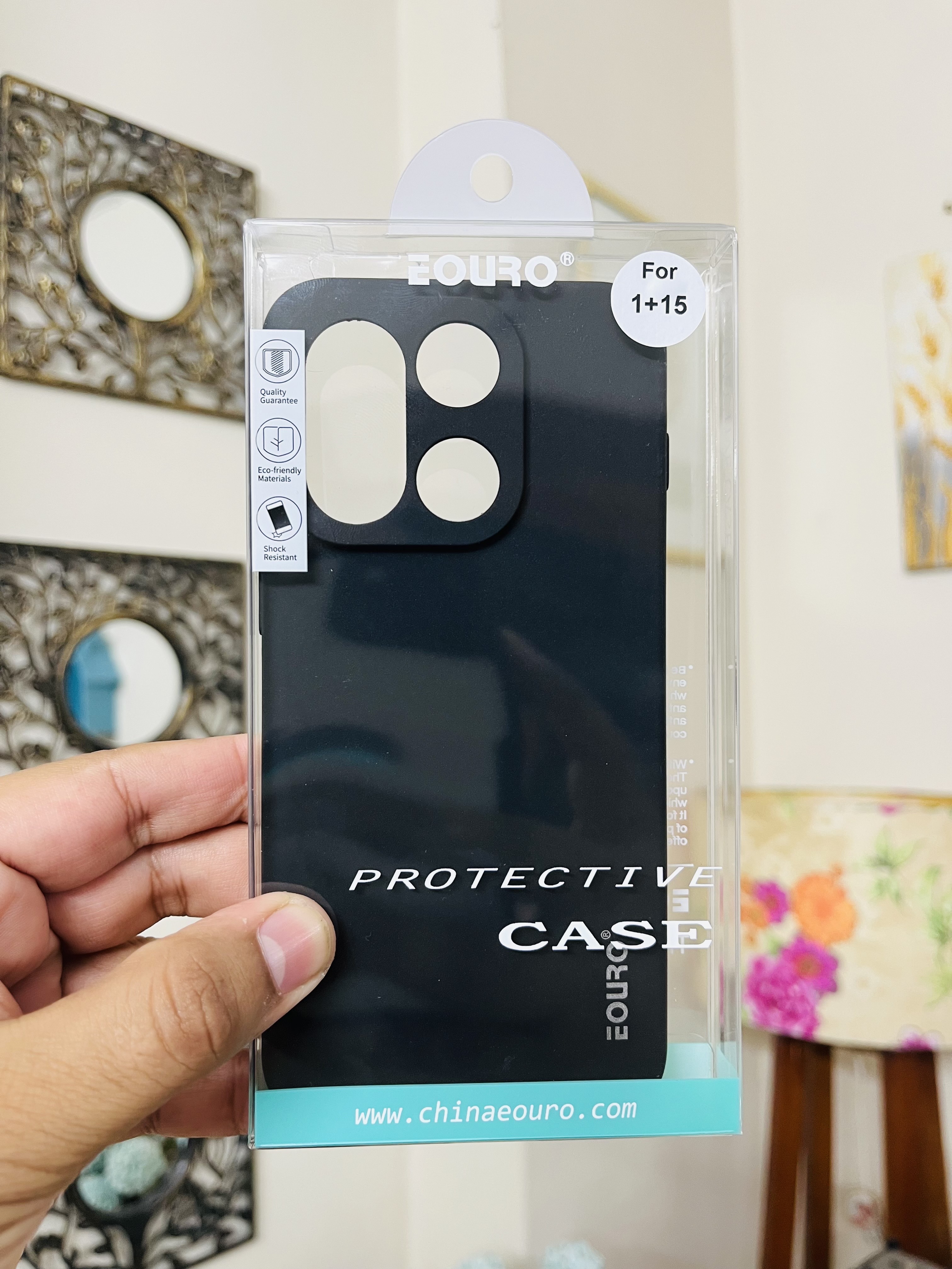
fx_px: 953
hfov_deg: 53.1
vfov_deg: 67.3
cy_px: 634
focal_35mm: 26
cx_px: 476
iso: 100
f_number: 1.6
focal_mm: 5.1
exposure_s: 1/50
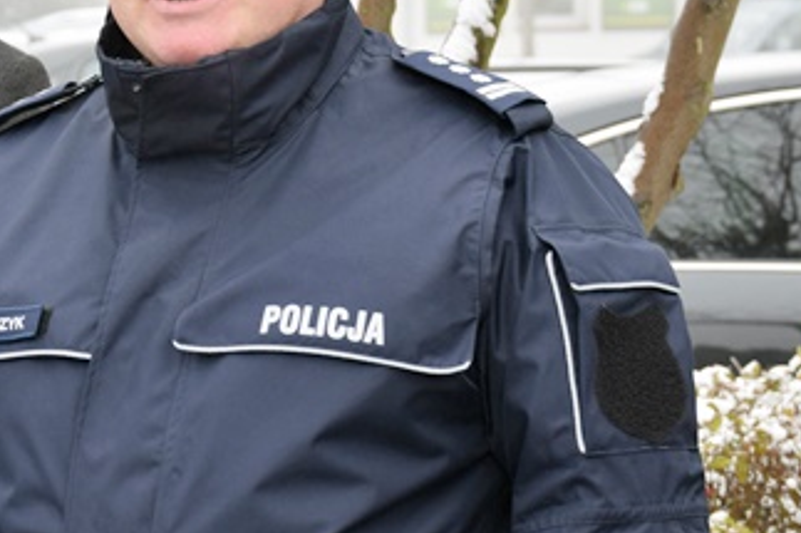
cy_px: 350
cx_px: 471
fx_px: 4648
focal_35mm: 209
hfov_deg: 9.8
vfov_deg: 6.6
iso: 280
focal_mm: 50
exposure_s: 1/100
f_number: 5.6
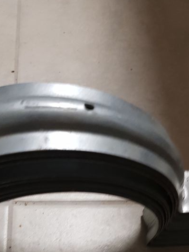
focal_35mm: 49
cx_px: 66
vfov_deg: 36.6
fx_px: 357
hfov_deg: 29.5
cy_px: 224
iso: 200
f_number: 1.7
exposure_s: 1/11
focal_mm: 4.2
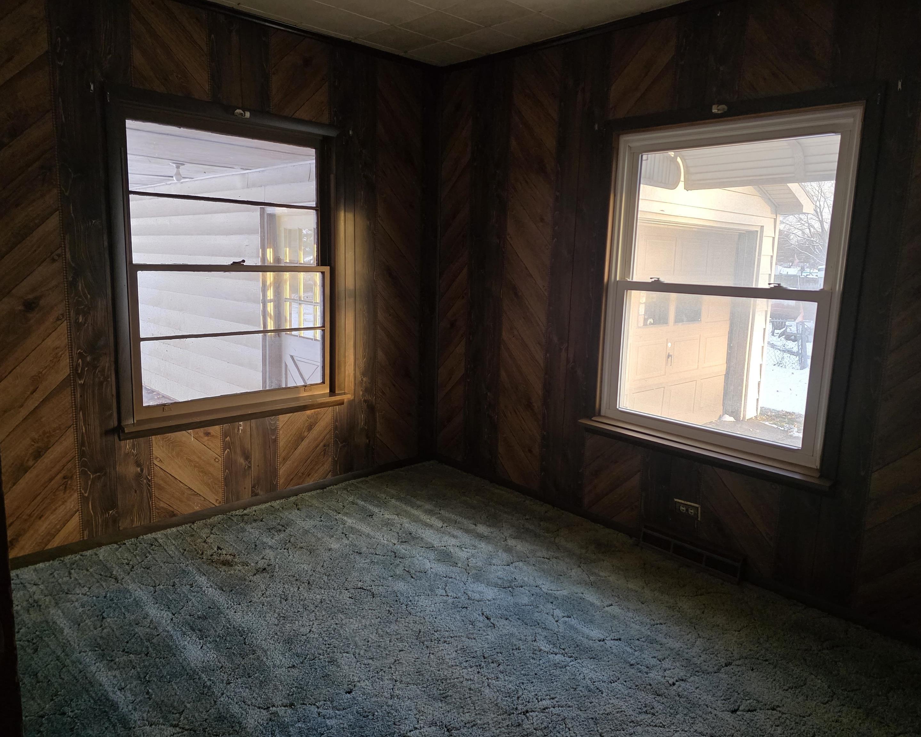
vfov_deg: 58.8
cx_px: 466
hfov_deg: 70.3
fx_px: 654
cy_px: 368
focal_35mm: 24
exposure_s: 1/120
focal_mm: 6.3
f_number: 1.7
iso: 800
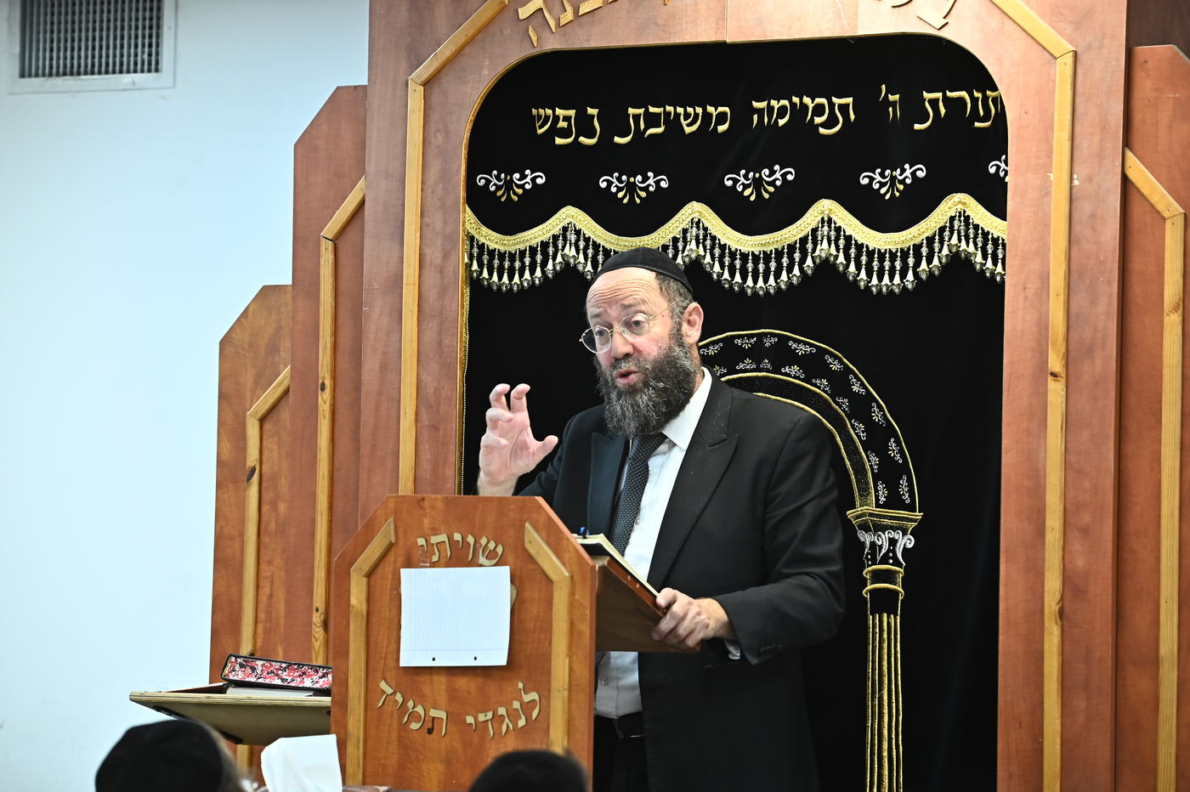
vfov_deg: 10.2
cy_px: 396
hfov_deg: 15.2
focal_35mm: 135
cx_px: 595
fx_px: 4460
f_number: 5.6
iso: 2000
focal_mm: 135
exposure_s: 1/160
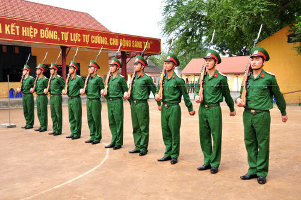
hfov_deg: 51.3
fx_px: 313
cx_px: 150
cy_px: 100
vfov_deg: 35.4
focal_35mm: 38
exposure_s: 1/250
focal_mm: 25
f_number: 8
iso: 400
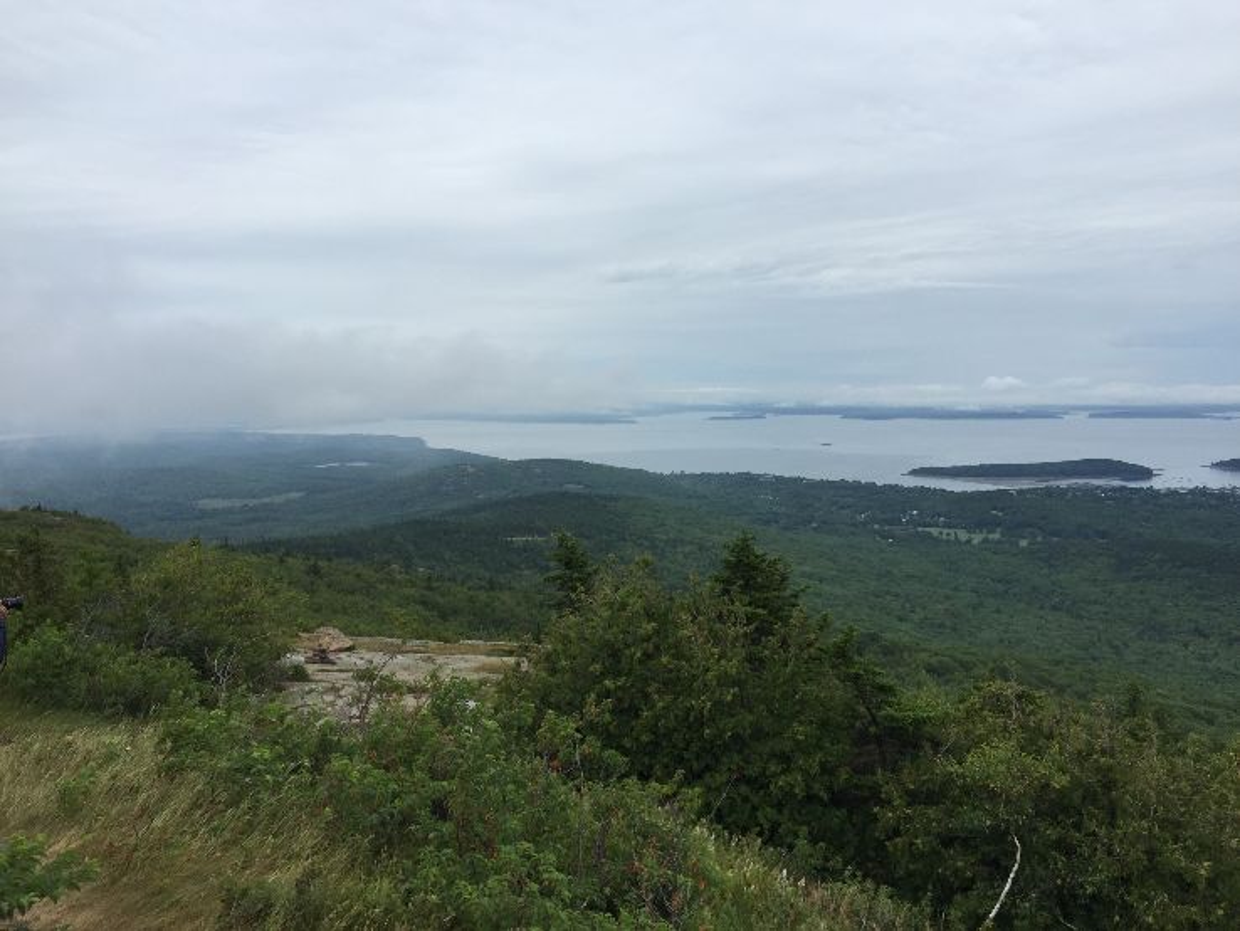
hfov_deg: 61.6
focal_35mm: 29
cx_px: 620
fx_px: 1039
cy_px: 466
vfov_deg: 48.3
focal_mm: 4.15
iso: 32
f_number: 2.2
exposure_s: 1/1276
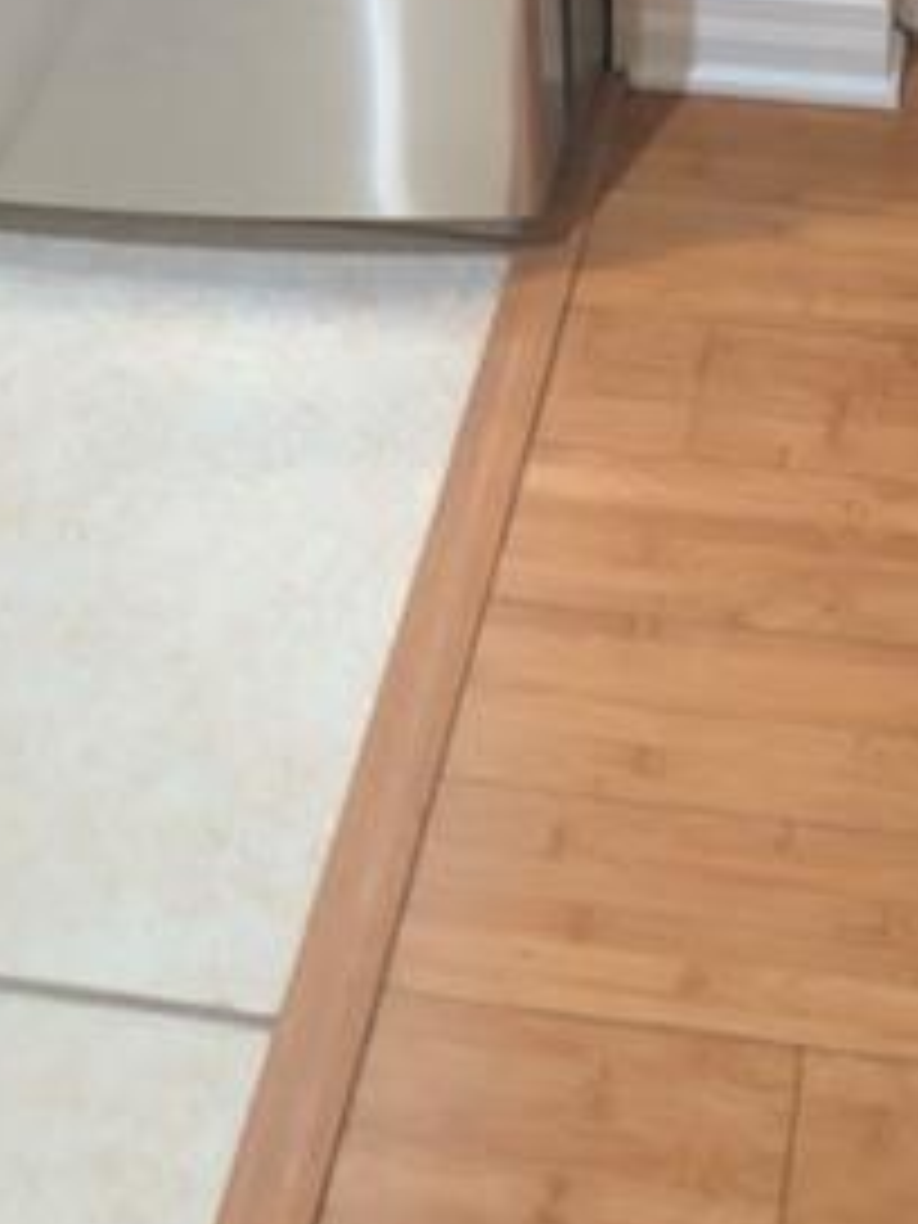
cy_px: -1404
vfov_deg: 17.7
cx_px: 898
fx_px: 1874
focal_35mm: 53
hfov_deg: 26.2
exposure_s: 1/17.1
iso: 74
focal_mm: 2.02
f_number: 1.7
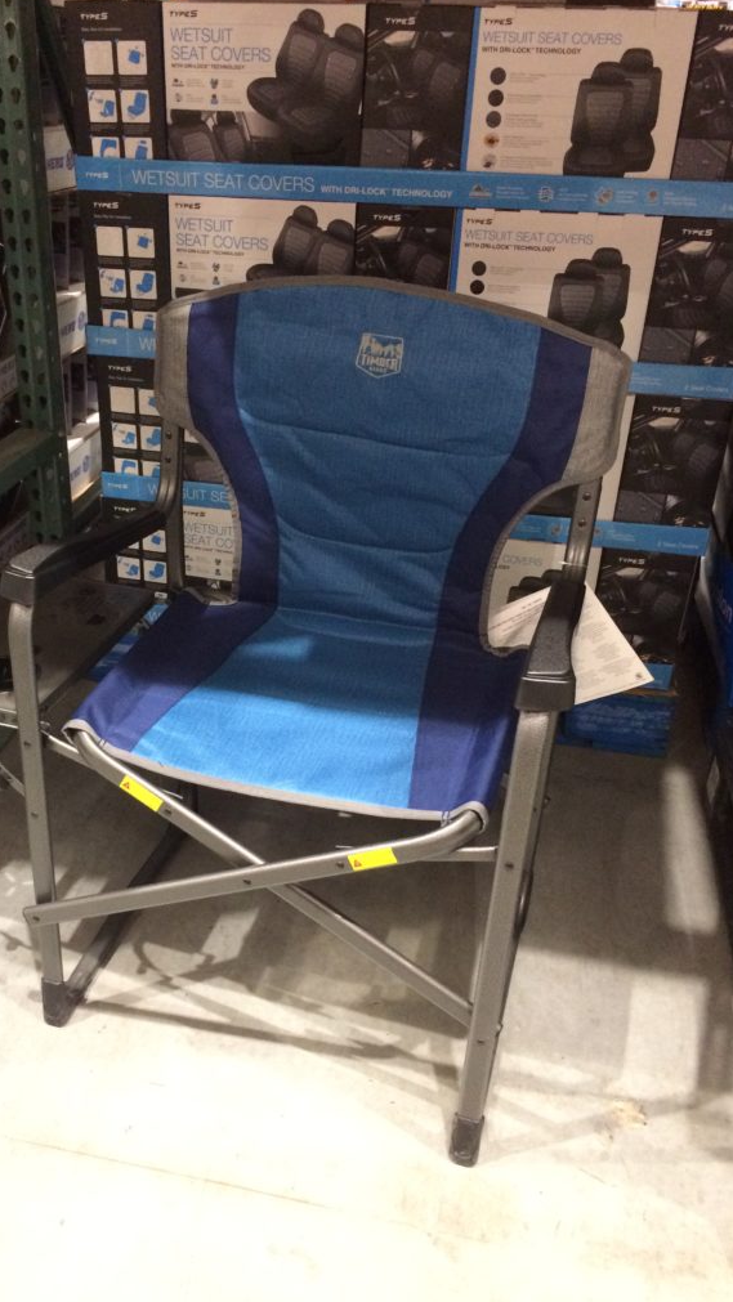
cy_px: 645
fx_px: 1105
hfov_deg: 36.4
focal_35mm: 32
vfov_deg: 61.0
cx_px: 263
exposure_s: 1/25
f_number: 2.2
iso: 250
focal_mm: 4.15
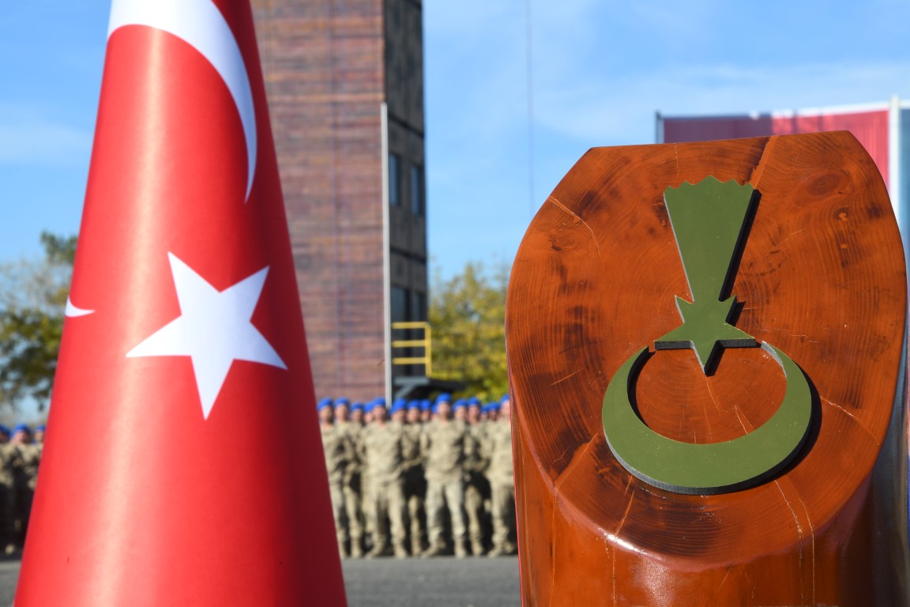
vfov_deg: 10.2
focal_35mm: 135
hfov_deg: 15.2
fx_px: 3412
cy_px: 304
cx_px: 455
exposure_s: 1/125
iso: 500
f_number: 22
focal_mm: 135
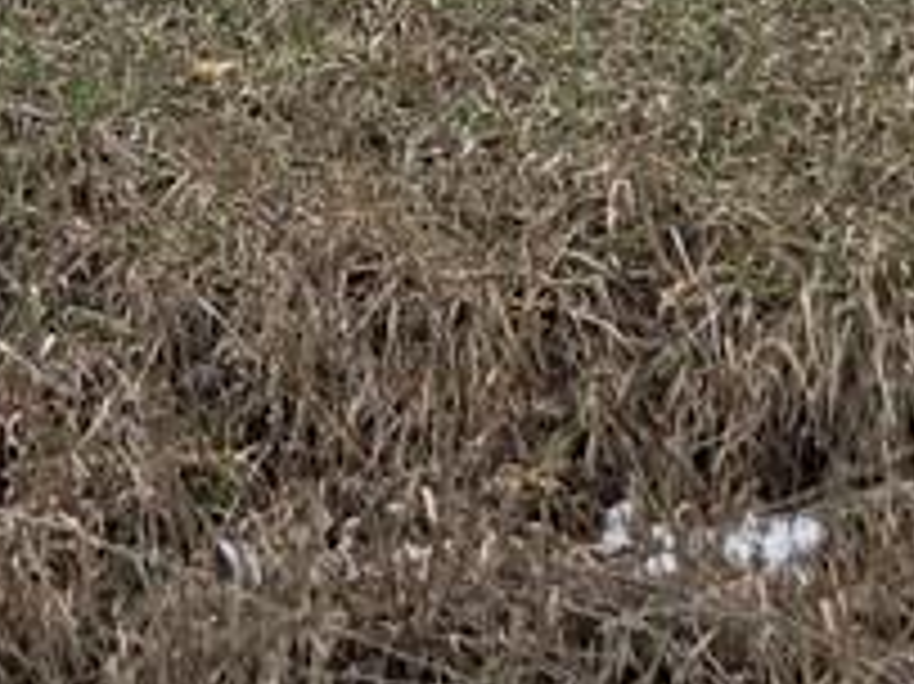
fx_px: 3061
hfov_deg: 16.8
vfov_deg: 11.4
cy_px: -711
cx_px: 144
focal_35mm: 116
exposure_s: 1/1606
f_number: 1.8
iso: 80
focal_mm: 5.4
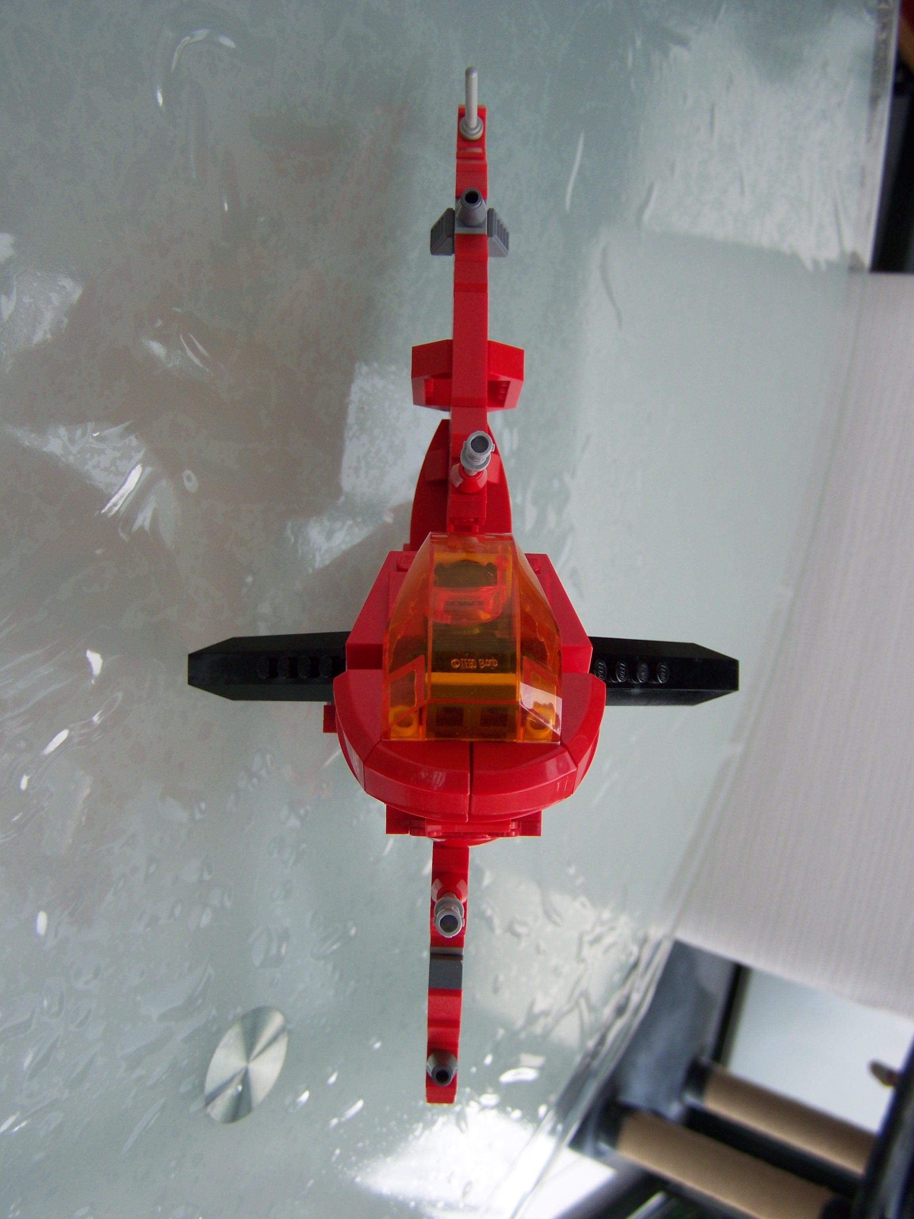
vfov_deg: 49.0
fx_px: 1338
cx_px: 457
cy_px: 610
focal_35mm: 38
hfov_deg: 37.7
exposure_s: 1/320
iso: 64
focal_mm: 6.3
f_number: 2.8
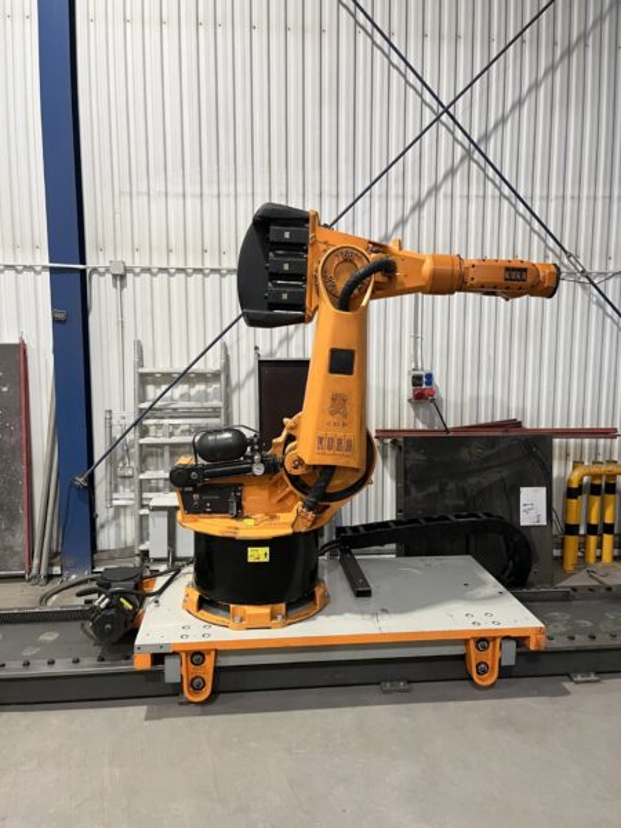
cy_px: 414
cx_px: 310
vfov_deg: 67.3
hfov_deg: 53.1
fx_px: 622
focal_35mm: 26
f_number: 1.6
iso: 125
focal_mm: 5.1
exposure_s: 1/50
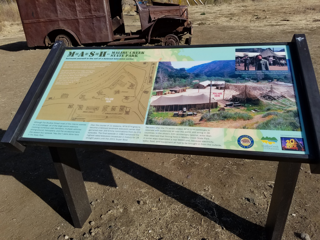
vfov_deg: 53.1
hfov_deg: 67.3
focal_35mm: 26
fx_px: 240
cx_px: 160
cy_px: 120
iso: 50
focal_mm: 4.2
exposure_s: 1/4080
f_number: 1.7
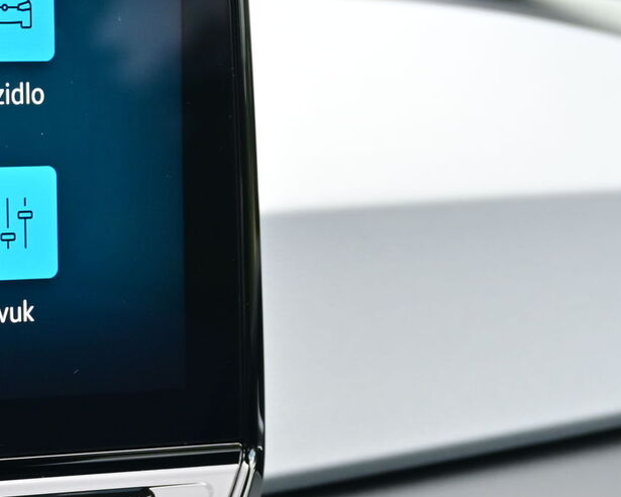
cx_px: -162
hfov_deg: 11.3
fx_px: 3069
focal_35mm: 167
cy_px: 325
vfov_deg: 9.2
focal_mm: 38
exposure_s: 1/80
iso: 200
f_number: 6.3
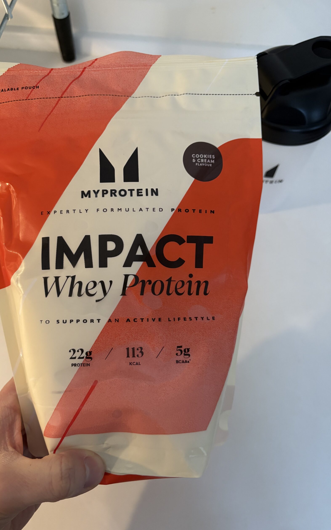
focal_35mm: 28
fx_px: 404
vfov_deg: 66.5
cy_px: 262
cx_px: 131
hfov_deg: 44.3
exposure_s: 1/50
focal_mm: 5.96
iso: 320
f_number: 1.6
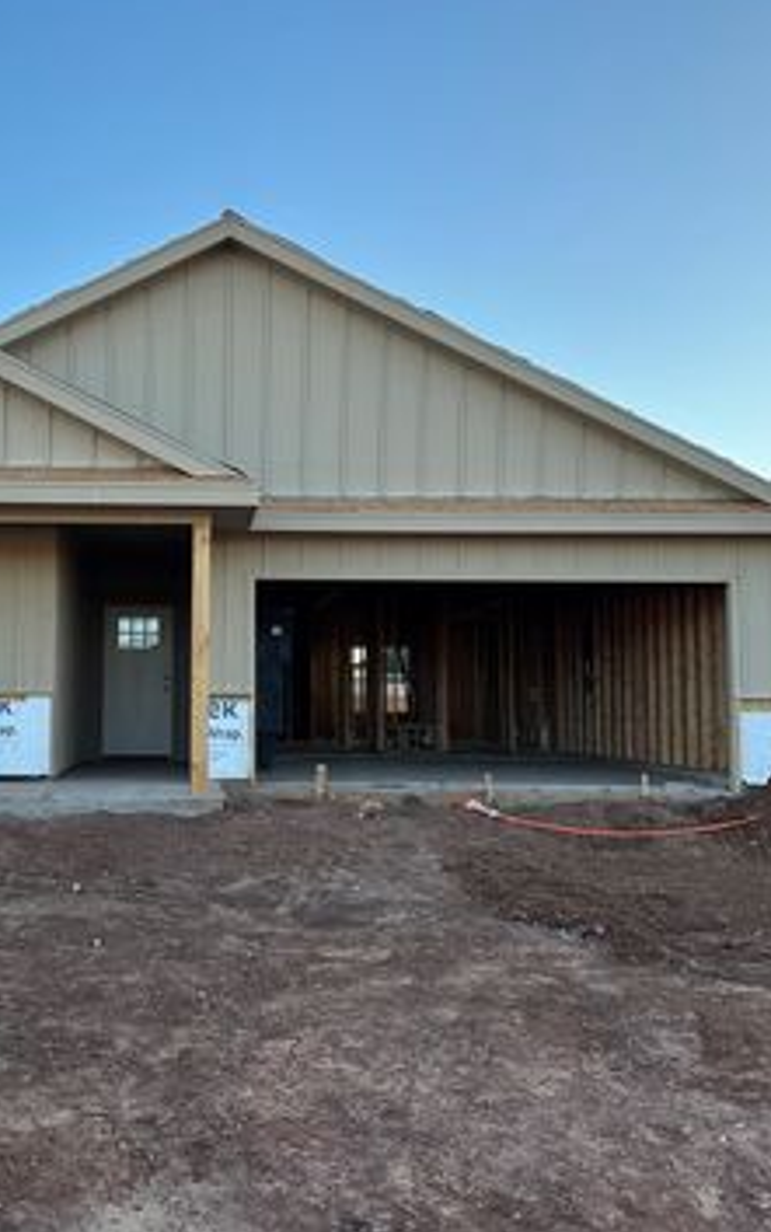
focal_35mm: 36
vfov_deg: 54.0
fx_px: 1209
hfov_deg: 34.7
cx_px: 199
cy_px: 609
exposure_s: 1/1256
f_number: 1.78
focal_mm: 6.86
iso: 80
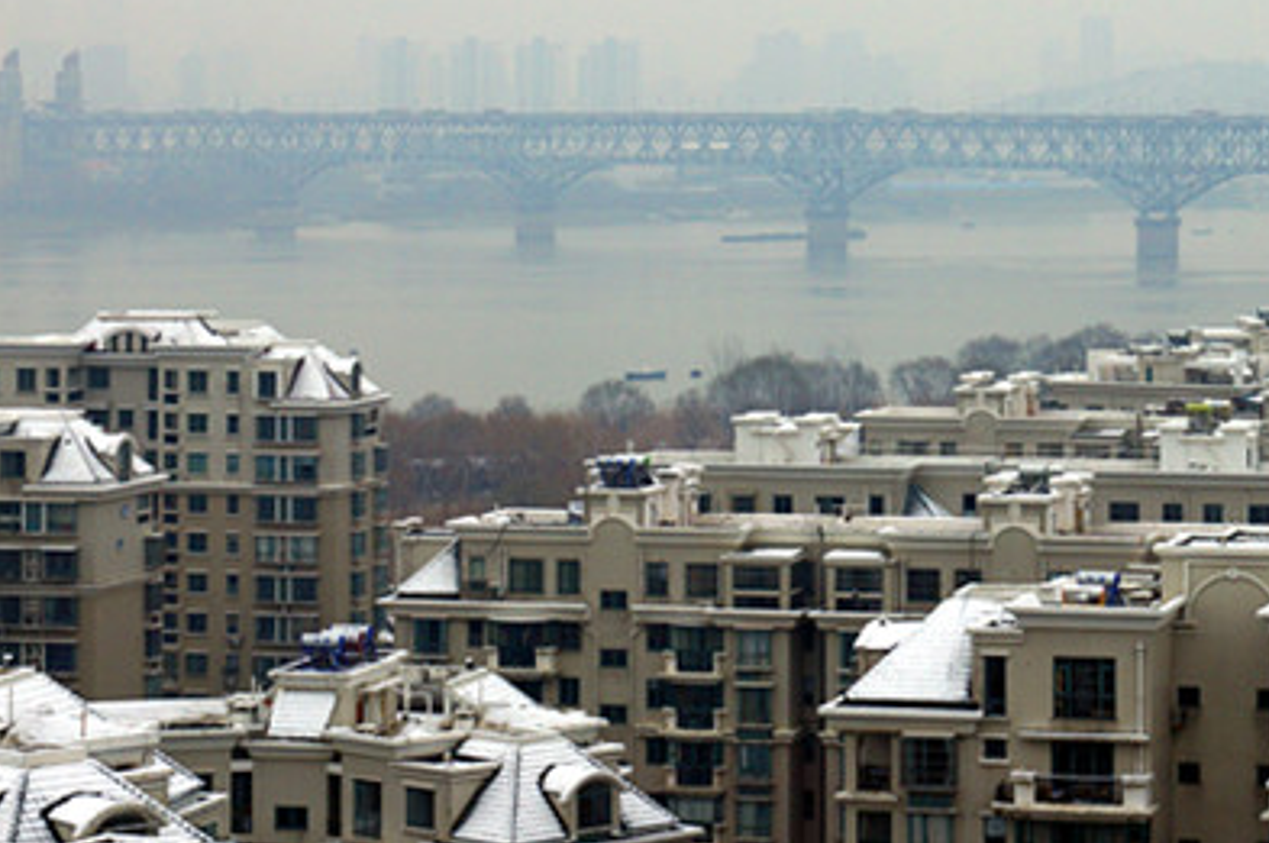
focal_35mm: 134
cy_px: 31
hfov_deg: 15.3
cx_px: 891
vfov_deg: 10.1
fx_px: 4717
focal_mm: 45
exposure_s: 1/125
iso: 100
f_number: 9
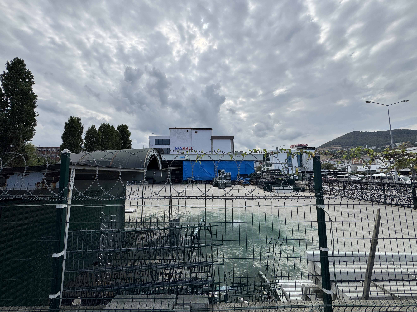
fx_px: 169
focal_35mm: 14
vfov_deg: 85.7
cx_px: 208
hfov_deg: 102.1
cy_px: 156
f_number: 2.2
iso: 50
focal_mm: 2.22
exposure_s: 1/2415
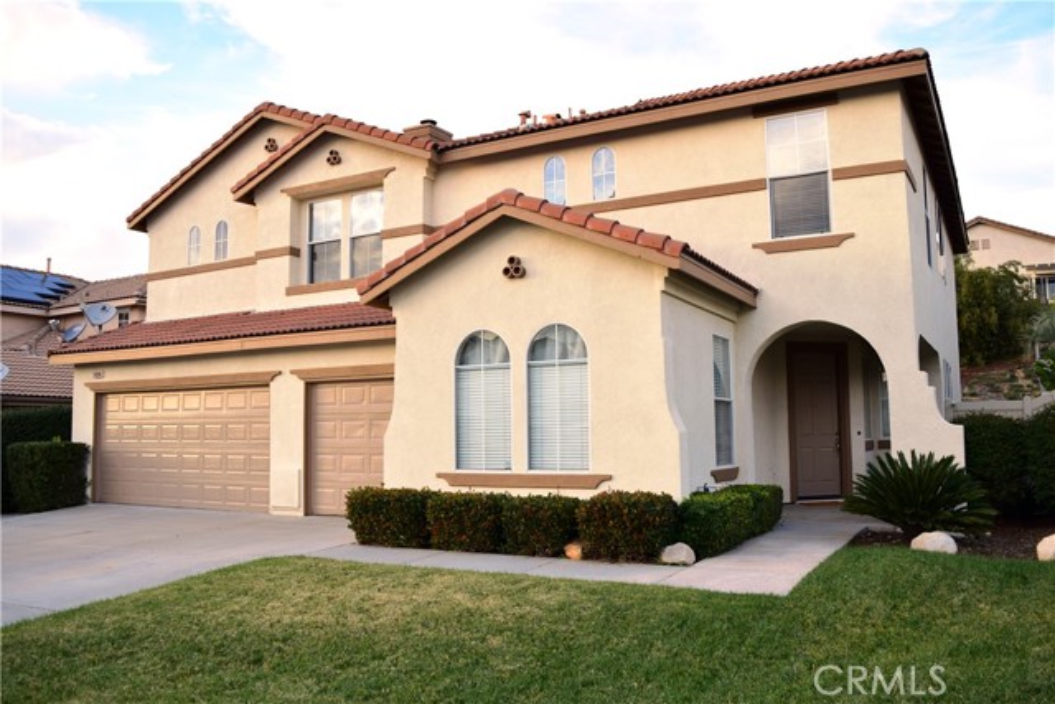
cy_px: 352
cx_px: 528
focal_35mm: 30
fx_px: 879
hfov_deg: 61.9
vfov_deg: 43.6
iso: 200
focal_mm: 20
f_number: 4.5
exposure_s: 1/80
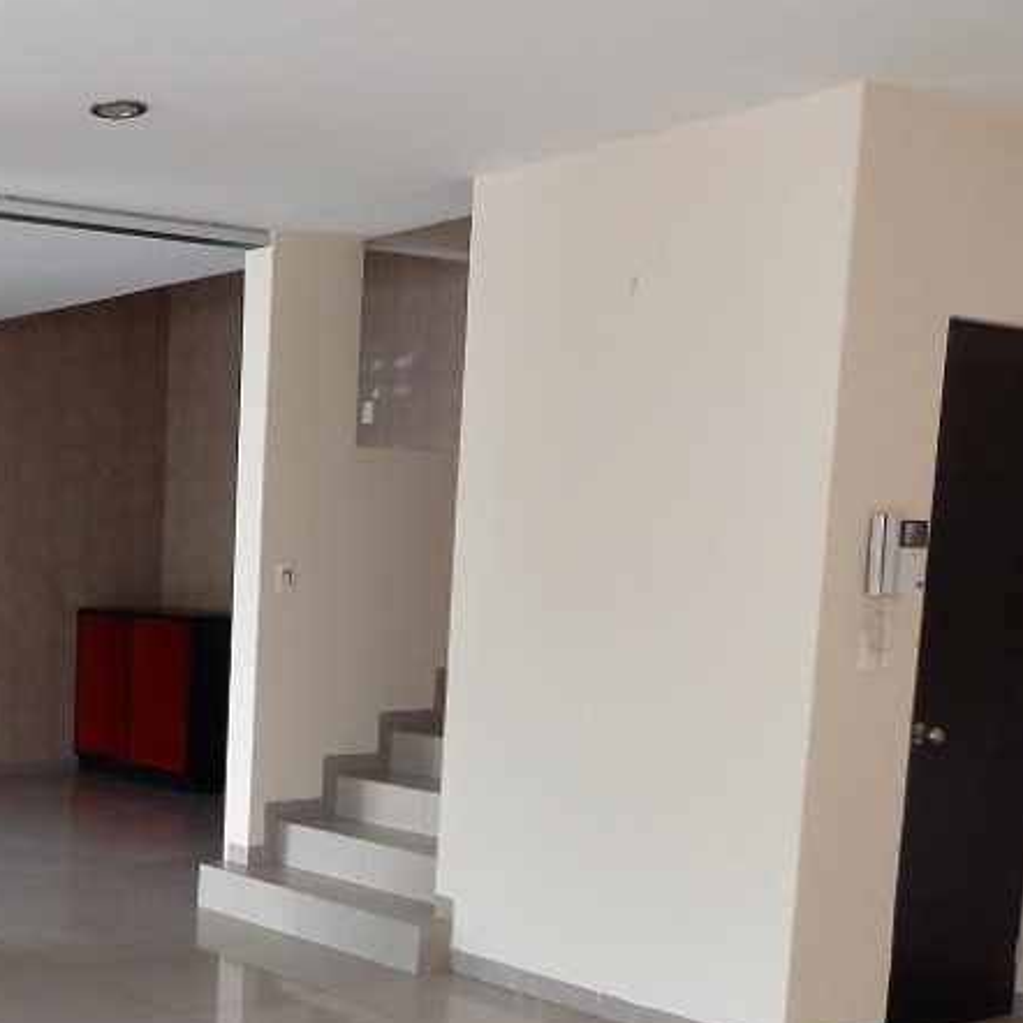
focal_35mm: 49
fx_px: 1638
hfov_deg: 30.8
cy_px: 759
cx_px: -113
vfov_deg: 34.0
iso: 125
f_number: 3
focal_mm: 4
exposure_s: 1/60
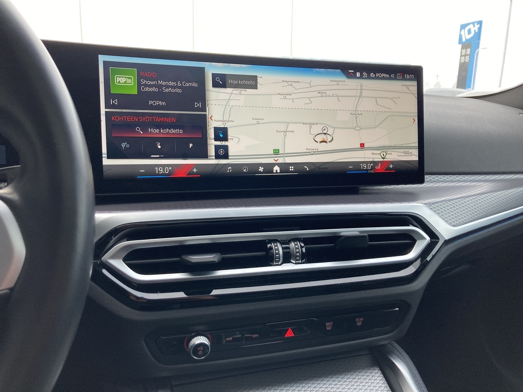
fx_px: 423
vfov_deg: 49.7
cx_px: 262
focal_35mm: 28
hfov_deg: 63.4
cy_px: 196
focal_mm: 3.99
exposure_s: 1/117
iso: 80
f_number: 1.8
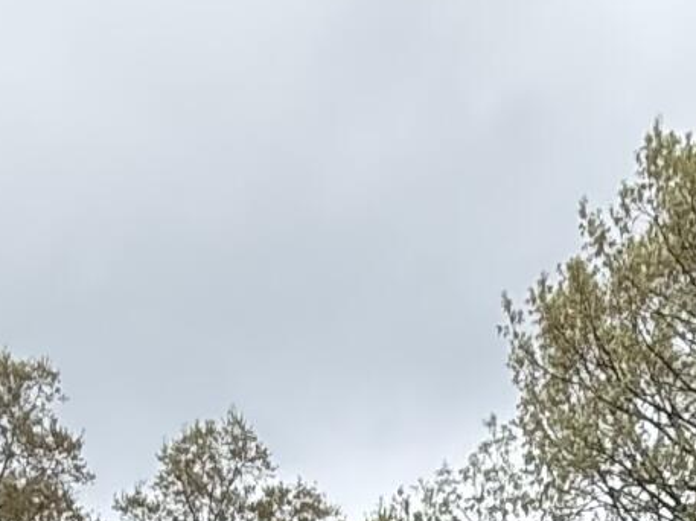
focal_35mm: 92
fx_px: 1848
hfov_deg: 21.3
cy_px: 1597
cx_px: 251
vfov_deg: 10.6
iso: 64
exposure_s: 1/1001
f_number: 2.2
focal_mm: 2.22
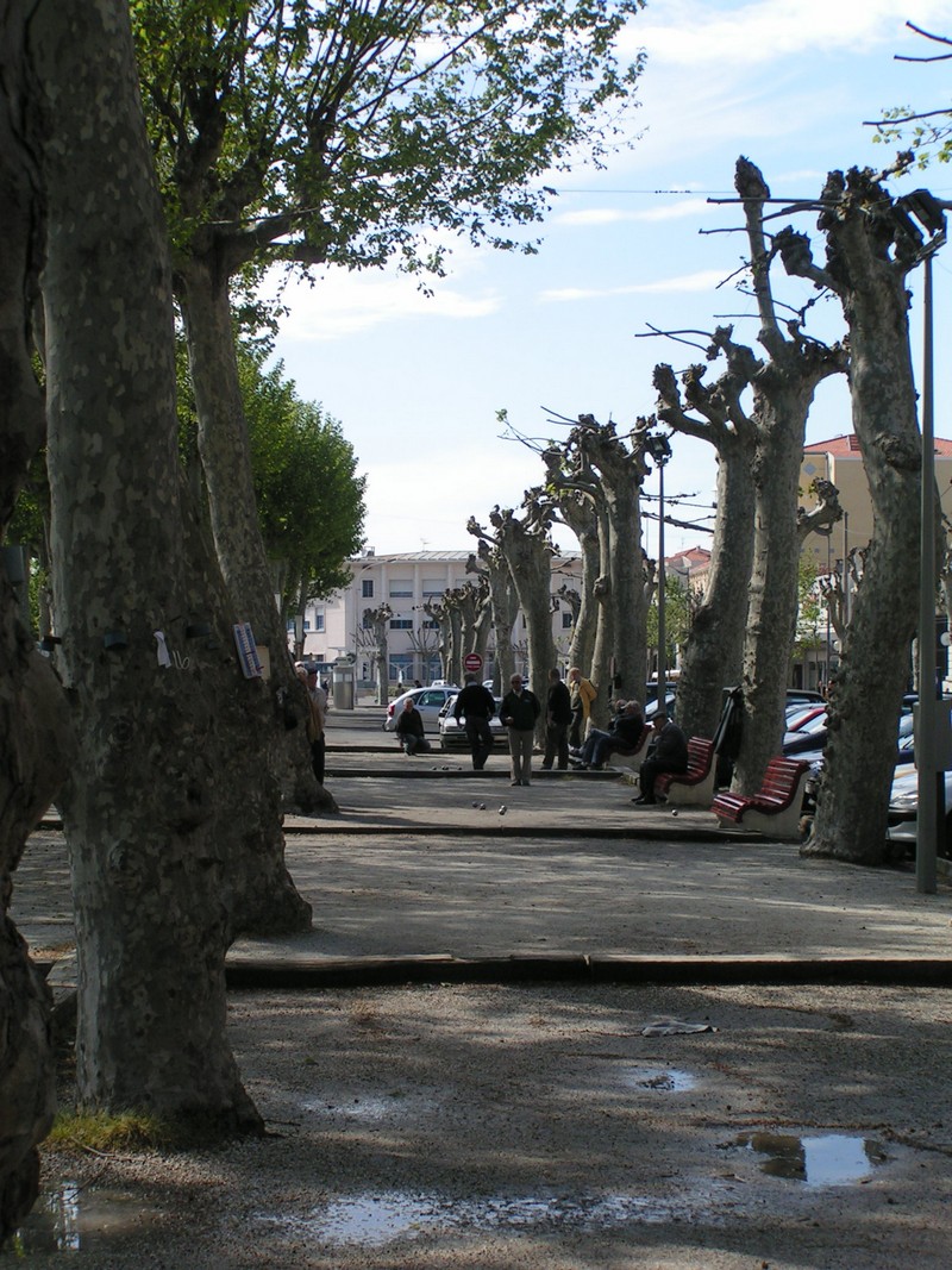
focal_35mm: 72
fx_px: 2641
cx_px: 476
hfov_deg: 20.4
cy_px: 635
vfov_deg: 27.0
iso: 50
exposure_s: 1/320
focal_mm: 11
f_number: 5.6
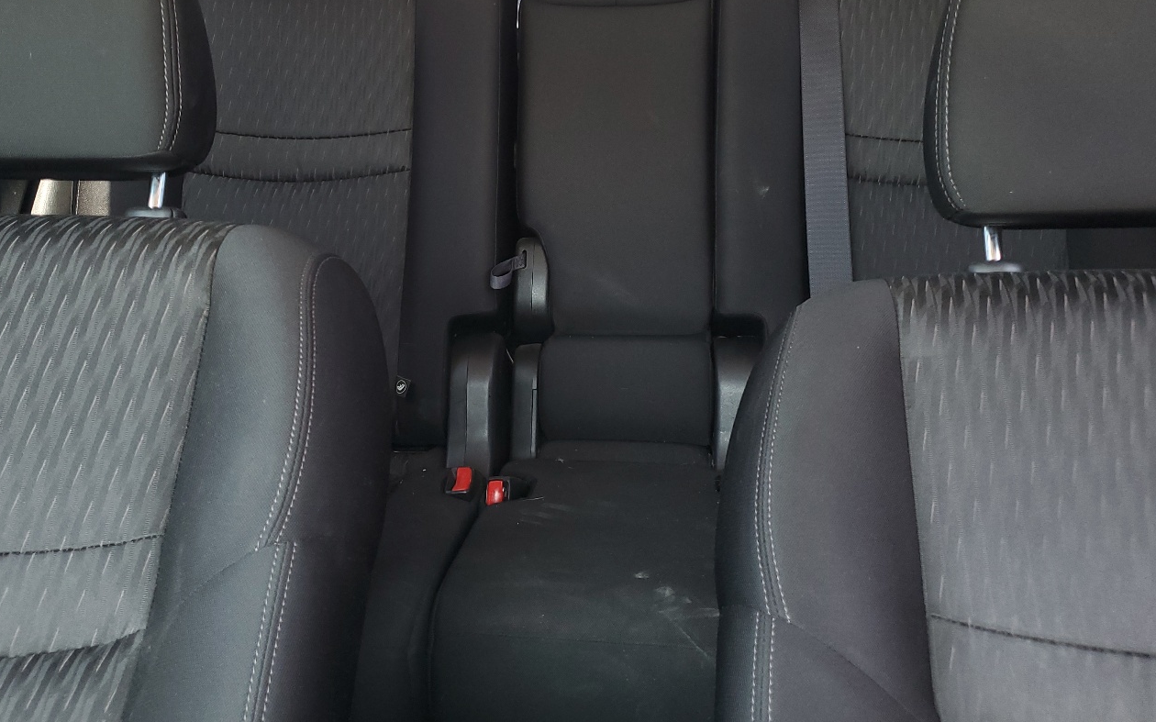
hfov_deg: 55.2
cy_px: 216
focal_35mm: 35
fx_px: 1102
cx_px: 516
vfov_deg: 35.7
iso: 72
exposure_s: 1/120
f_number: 1.5
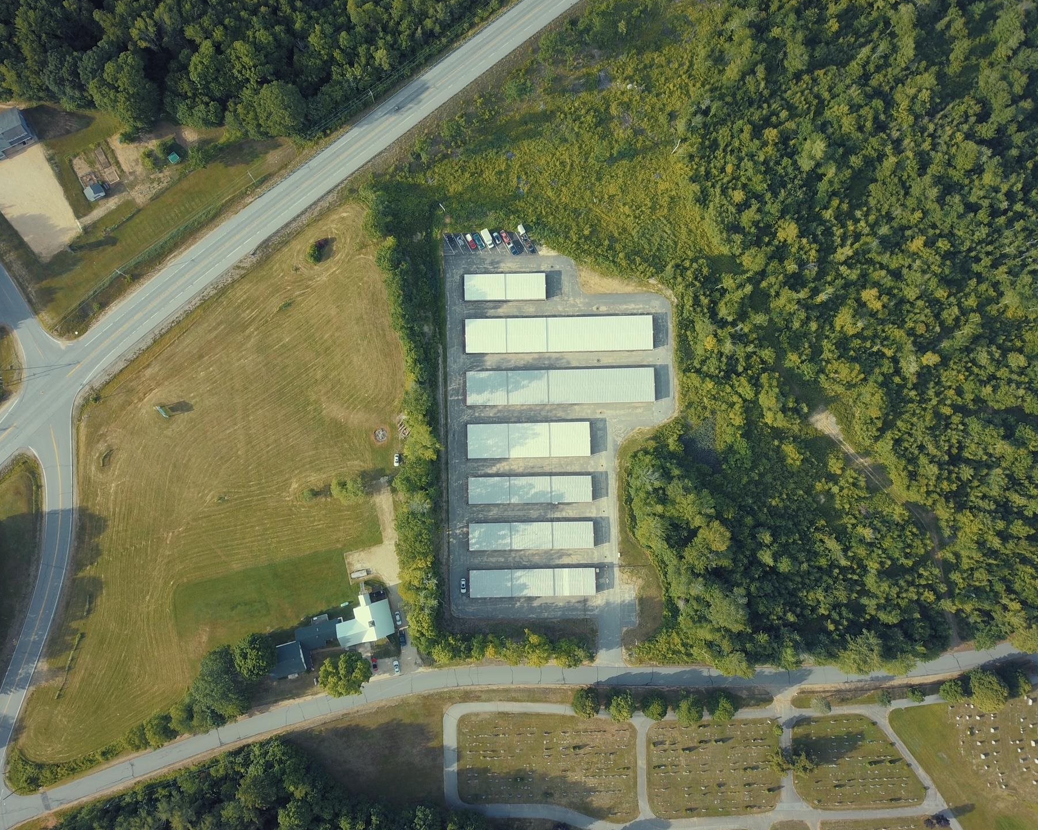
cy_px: 415
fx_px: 860
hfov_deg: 62.2
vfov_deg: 51.5
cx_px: 492
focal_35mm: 28
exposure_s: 1/176
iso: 100
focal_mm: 4.73
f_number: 2.2
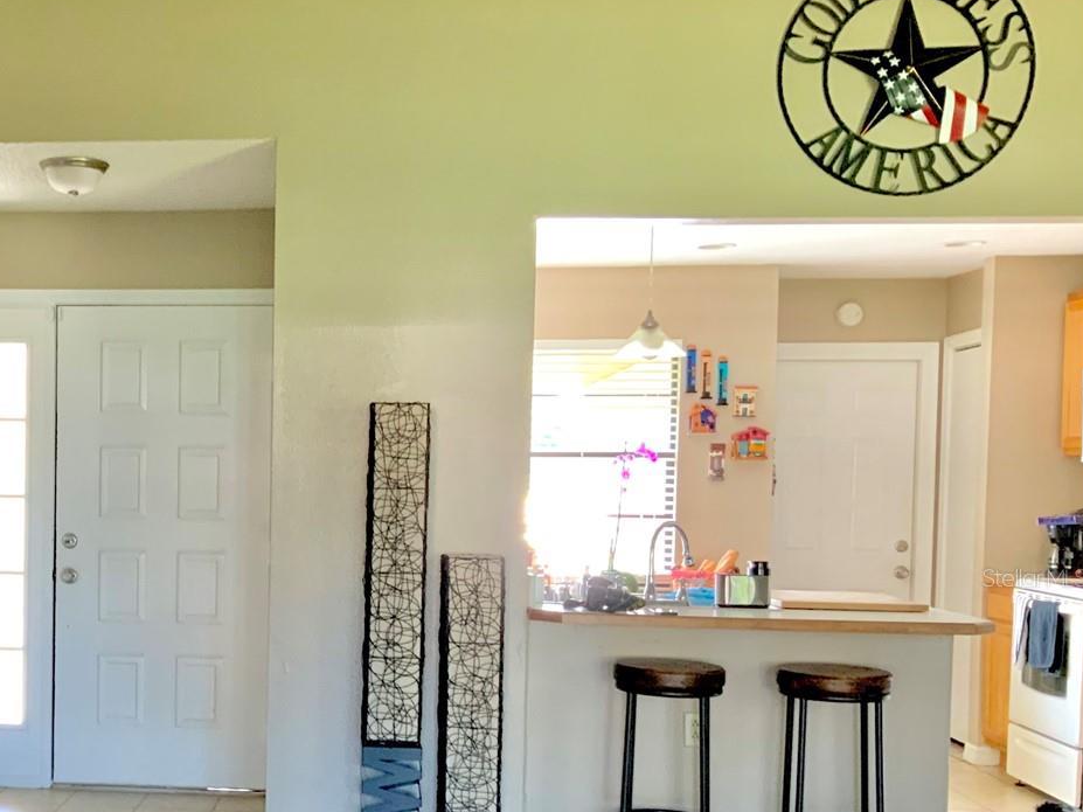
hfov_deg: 36.4
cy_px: 578
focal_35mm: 50
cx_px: 158
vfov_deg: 28.8
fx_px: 1564
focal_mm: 3
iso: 200
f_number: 1.8
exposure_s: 1/60
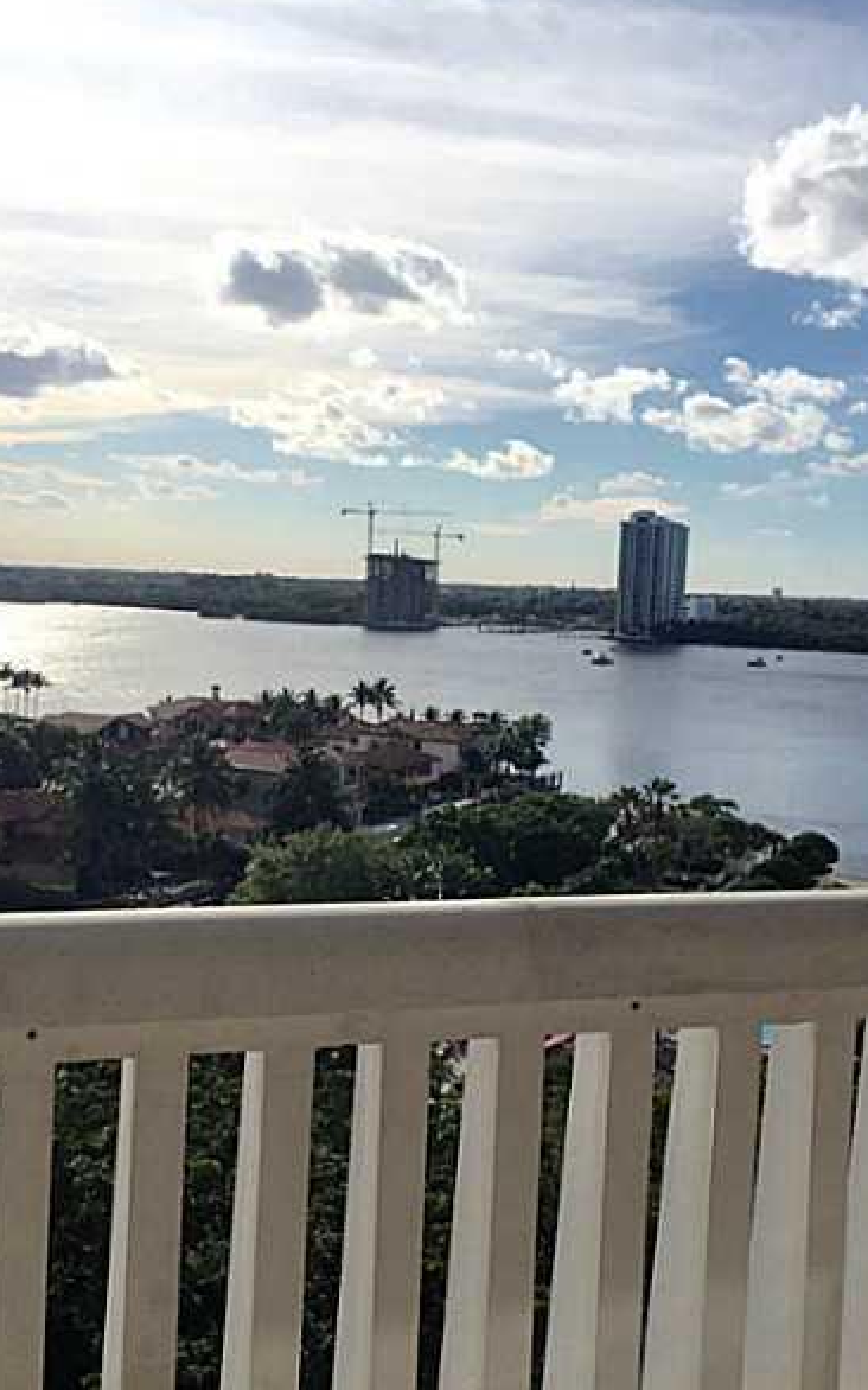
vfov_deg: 47.2
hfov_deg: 30.3
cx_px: 292
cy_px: 681
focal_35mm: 42
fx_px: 1590
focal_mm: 4.15
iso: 32
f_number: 2.2
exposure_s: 1/9901
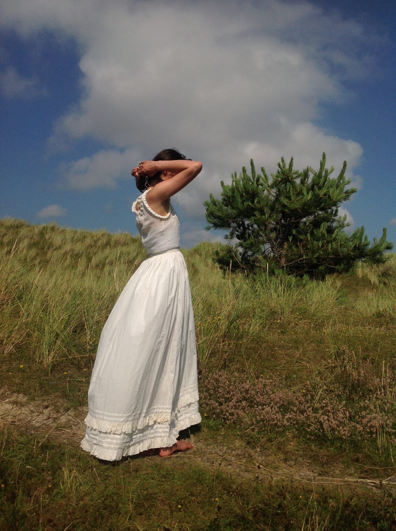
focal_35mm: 35
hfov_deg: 40.6
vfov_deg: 52.7
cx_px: 198
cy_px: 266
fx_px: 535
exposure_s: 1/7576
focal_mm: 4.28
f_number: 2.4
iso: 64
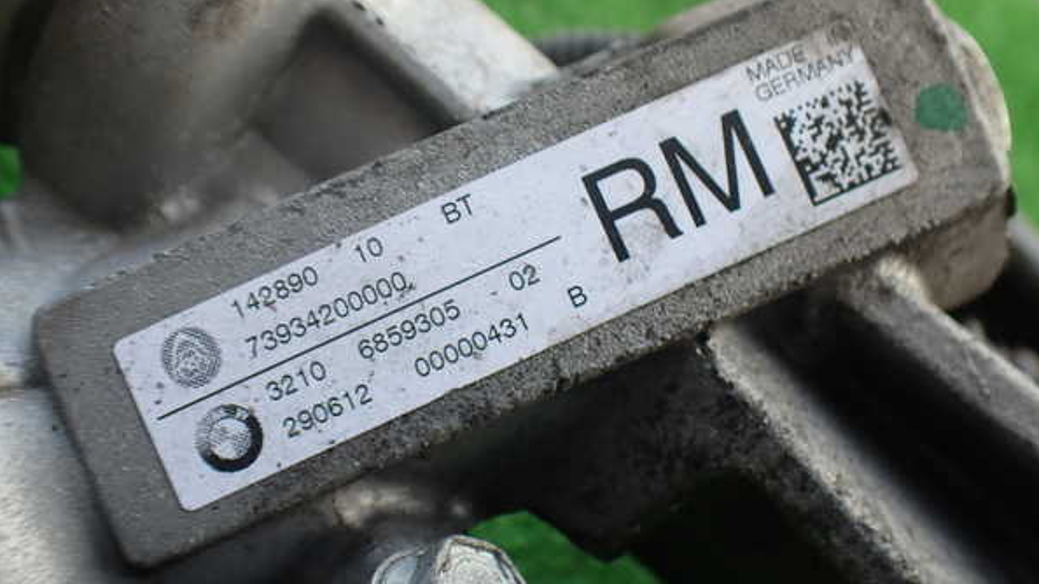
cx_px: 521
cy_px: 264
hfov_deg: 59.5
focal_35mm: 33
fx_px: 909
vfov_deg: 35.6
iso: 100
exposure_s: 1/160
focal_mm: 5.4
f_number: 2.3
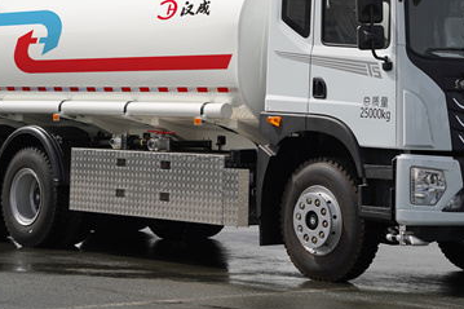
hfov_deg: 26.0
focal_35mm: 78
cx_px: 231
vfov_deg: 17.3
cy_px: 39
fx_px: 1005
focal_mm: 35
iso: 125
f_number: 3.2
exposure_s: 1/800
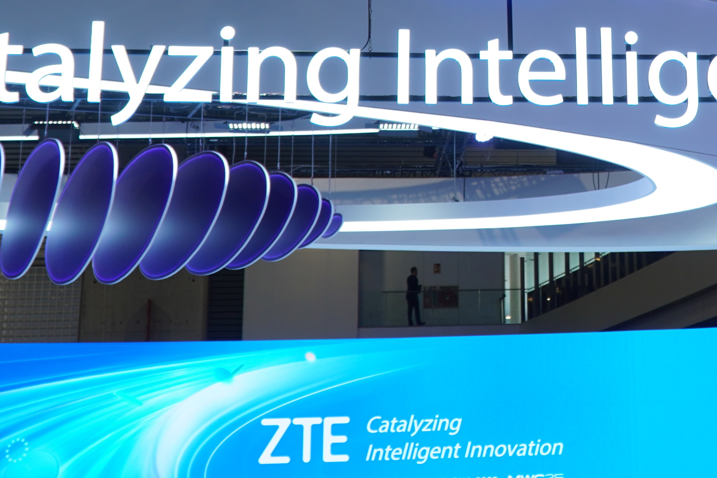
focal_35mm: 78
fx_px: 1553
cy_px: -40
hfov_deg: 25.4
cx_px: 605
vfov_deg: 17.0
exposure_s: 1/40
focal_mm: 22
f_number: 4
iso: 125
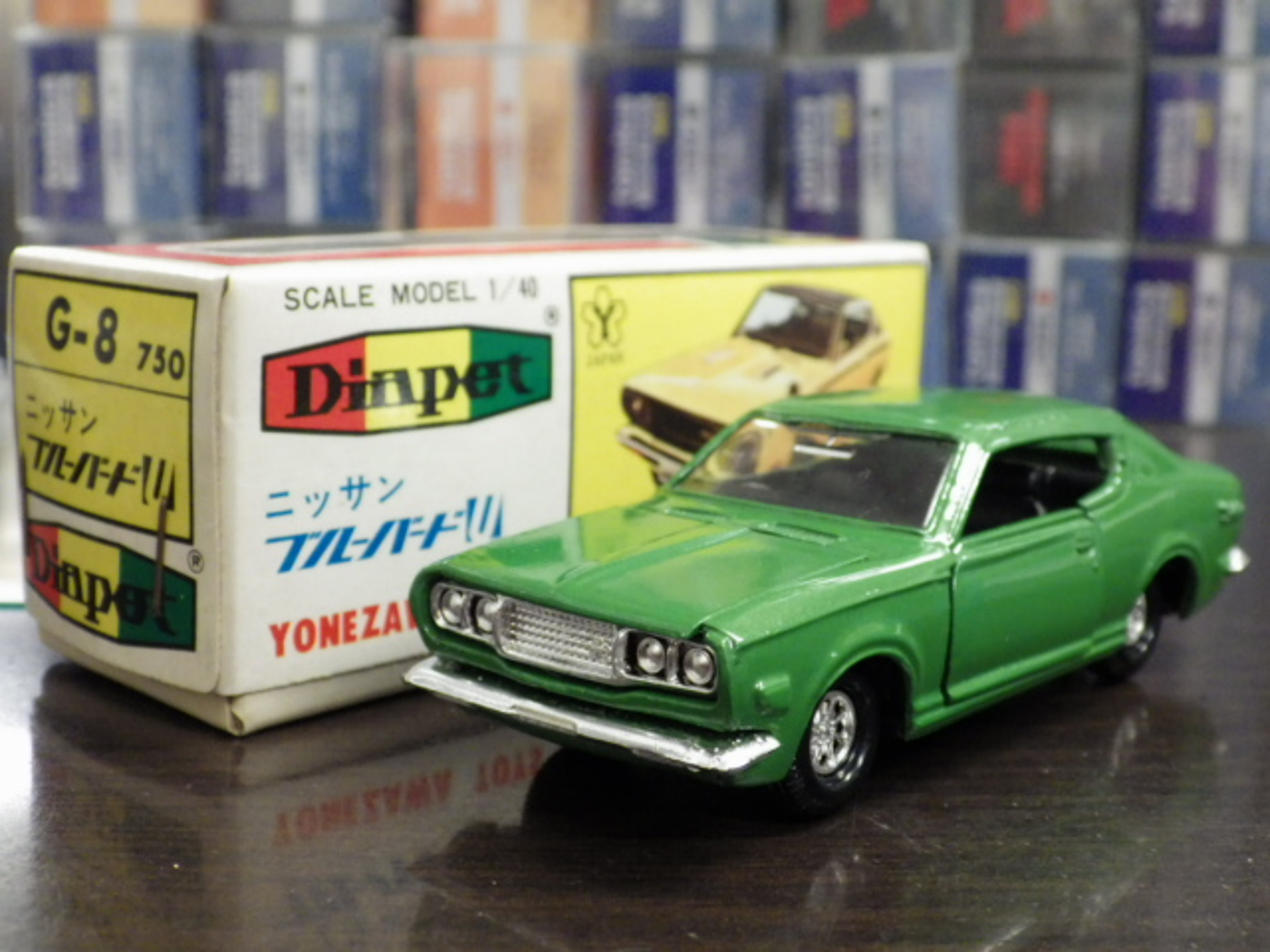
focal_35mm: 50
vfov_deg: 29.1
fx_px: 1834
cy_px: 476
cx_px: 635
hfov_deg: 38.2
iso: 800
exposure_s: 1/30
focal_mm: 9
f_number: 3.8
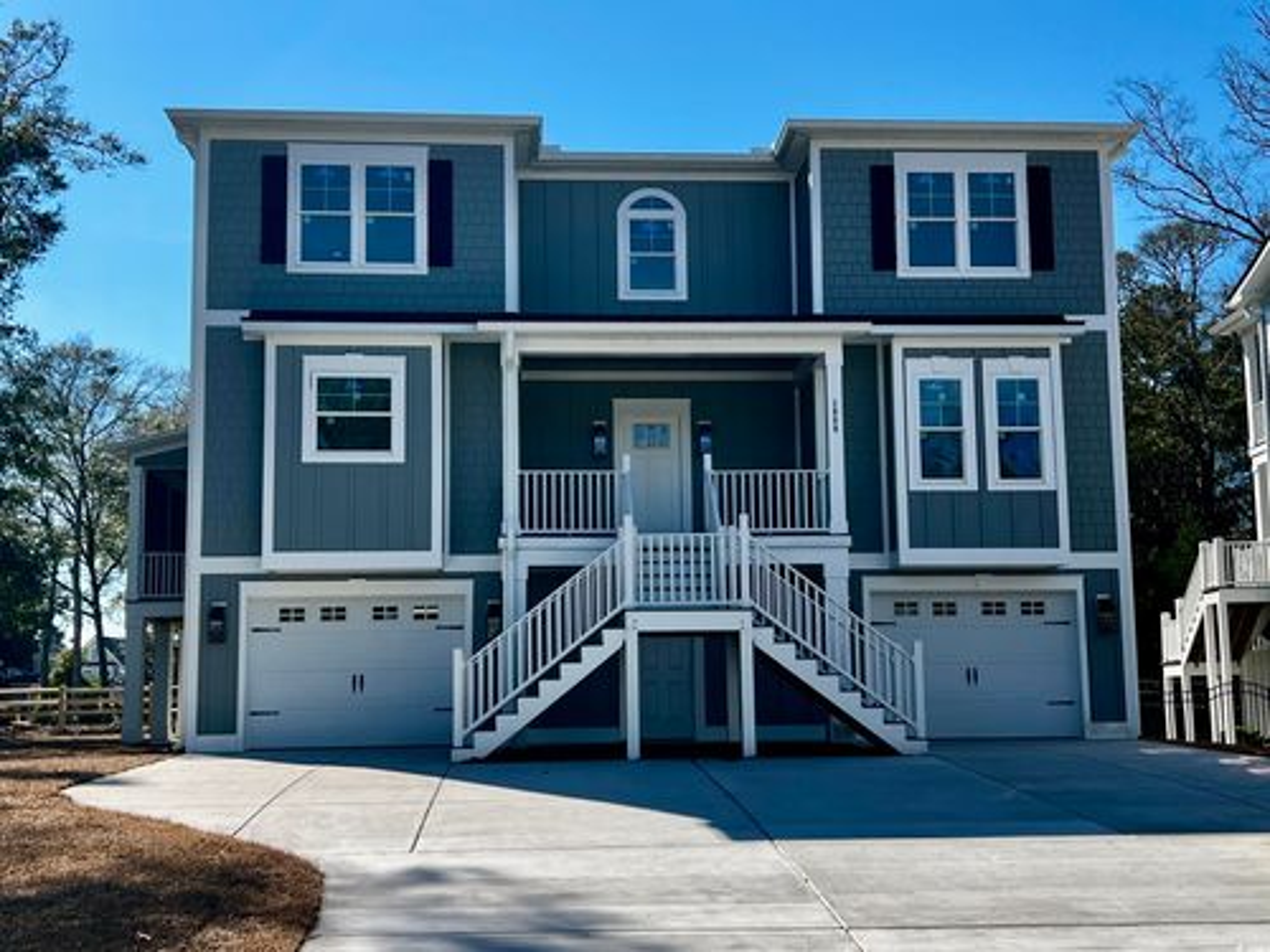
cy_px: 476
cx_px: 635
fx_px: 954
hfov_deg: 67.3
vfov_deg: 53.1
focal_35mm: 26
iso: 50
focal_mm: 5.7
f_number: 1.5
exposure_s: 1/5076
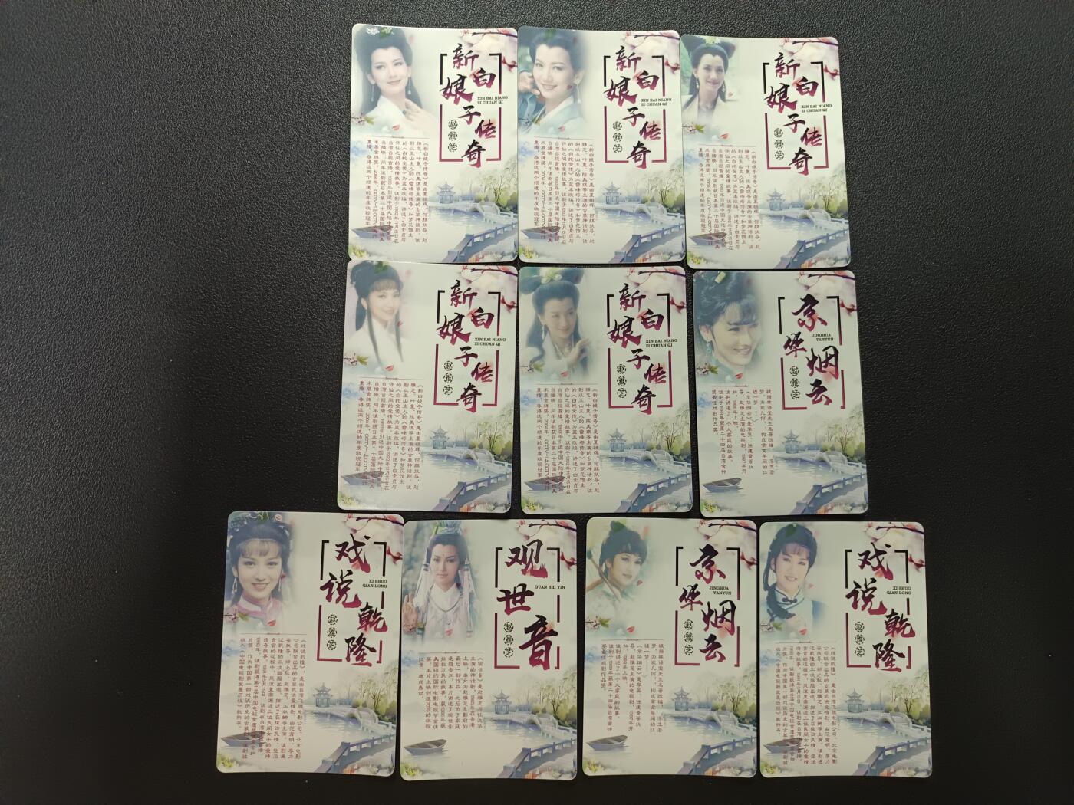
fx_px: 745
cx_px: 537
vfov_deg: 56.8
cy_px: 402
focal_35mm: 24
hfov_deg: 71.6
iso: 764
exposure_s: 1/50
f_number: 1.7
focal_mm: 5.31
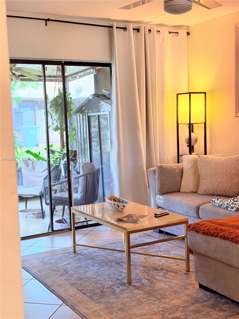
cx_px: 120
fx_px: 442
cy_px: 160
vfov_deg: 39.7
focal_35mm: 48
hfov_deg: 30.3
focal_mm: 6.76
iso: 320
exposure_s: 1/120
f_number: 1.78
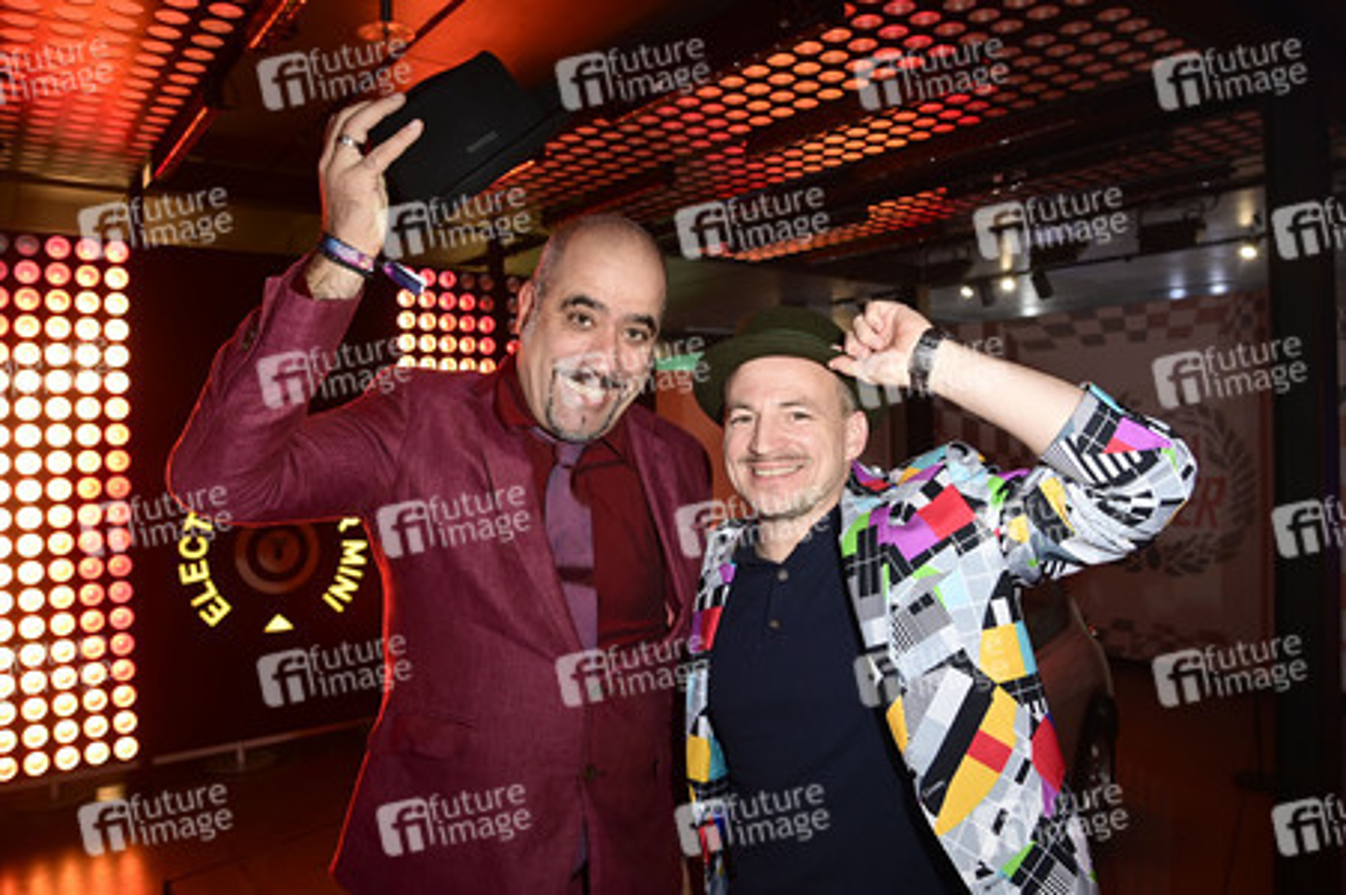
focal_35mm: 24
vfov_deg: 53.1
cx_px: 673
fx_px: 897
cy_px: 448
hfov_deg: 73.8
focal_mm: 24
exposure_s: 1/80
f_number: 5
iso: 640
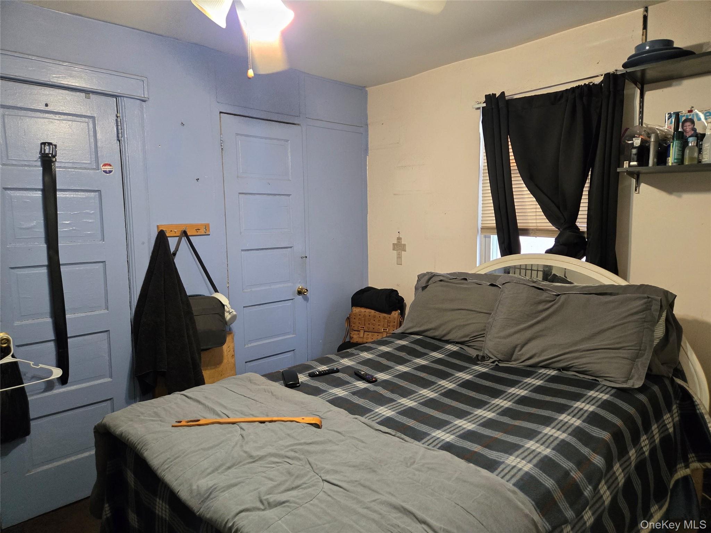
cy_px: 266
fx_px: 472
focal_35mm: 23
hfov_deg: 73.9
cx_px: 356
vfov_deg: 58.9
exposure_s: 1/120
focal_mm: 5.4
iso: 1000
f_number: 1.8
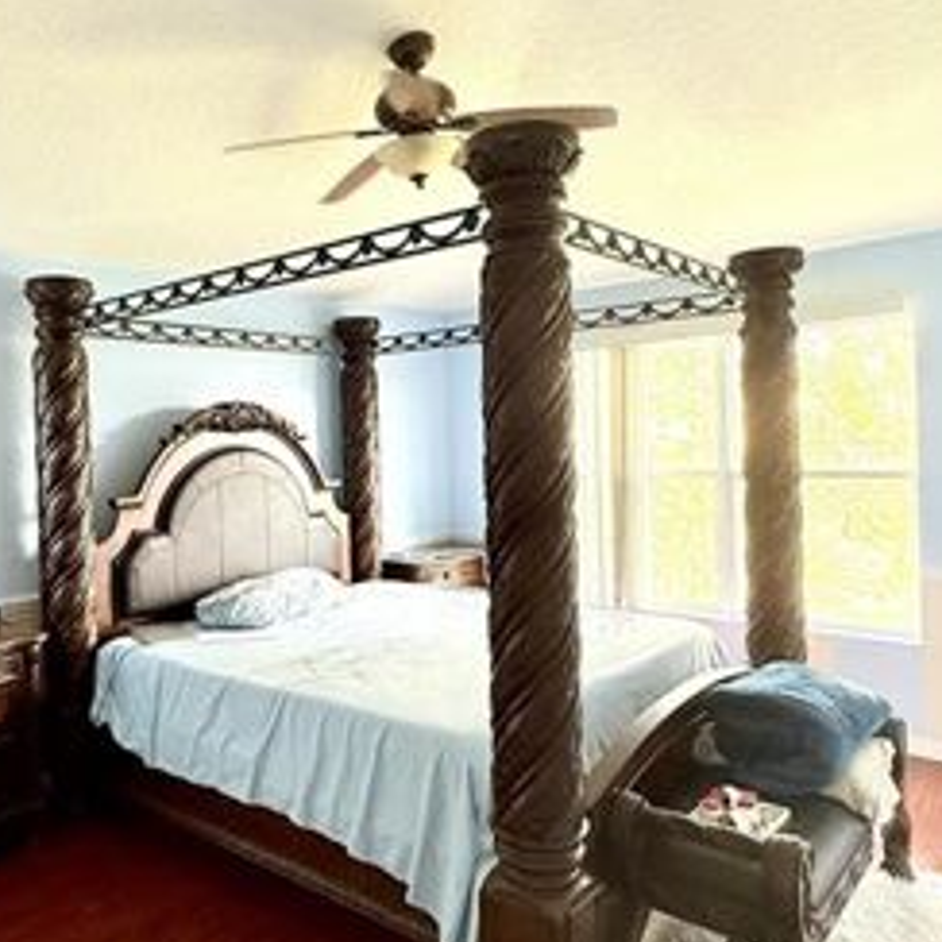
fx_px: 831
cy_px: 452
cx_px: 346
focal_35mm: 27
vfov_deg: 59.1
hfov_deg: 58.2
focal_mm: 2.22
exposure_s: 1/67
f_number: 2.2
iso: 320
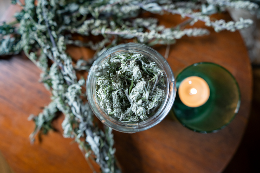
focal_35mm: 29
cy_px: 86
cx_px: 130
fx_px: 209
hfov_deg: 63.7
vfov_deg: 45.0
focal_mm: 29
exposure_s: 1/125
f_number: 4.5
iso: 1600
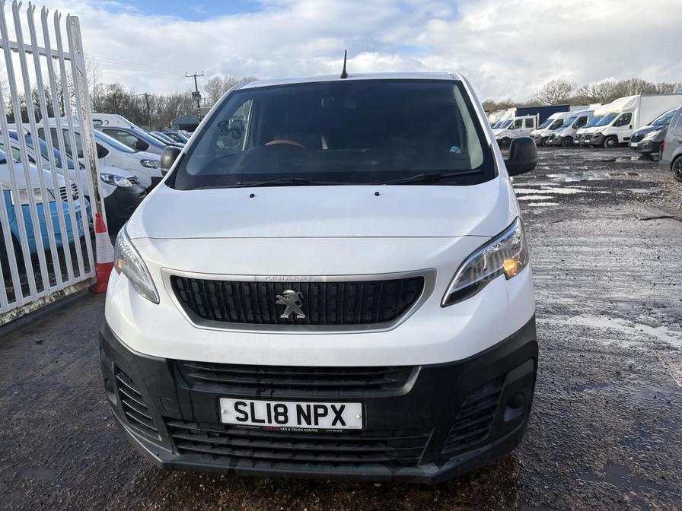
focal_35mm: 26
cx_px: 341
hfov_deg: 67.3
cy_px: 256
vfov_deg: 53.1
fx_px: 512
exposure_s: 1/1667
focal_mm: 5.96
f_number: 1.6
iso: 50
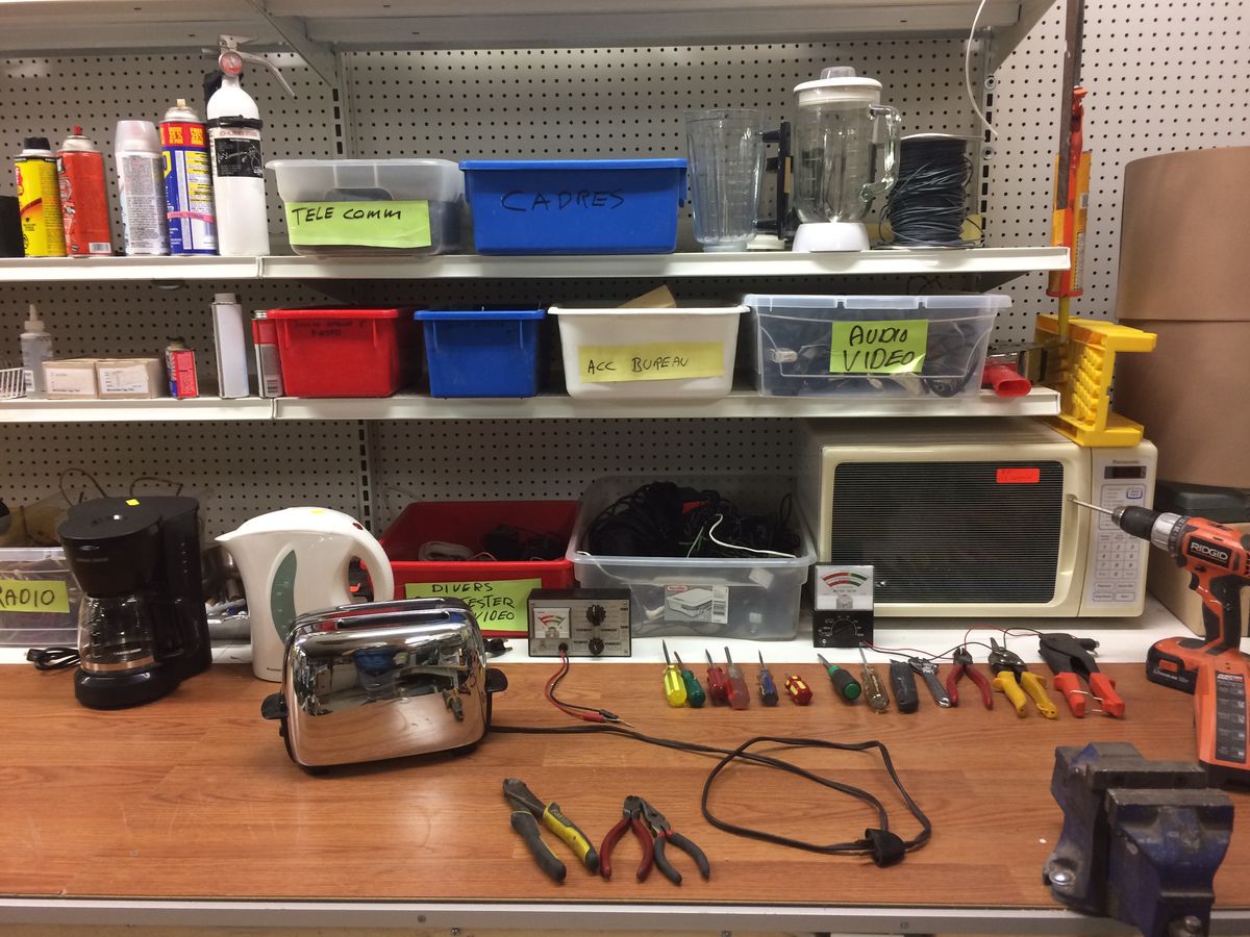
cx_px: 625
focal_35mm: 29
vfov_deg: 48.2
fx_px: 1047
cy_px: 468
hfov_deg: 61.7
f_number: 2.2
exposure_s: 1/30
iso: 100
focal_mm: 4.15
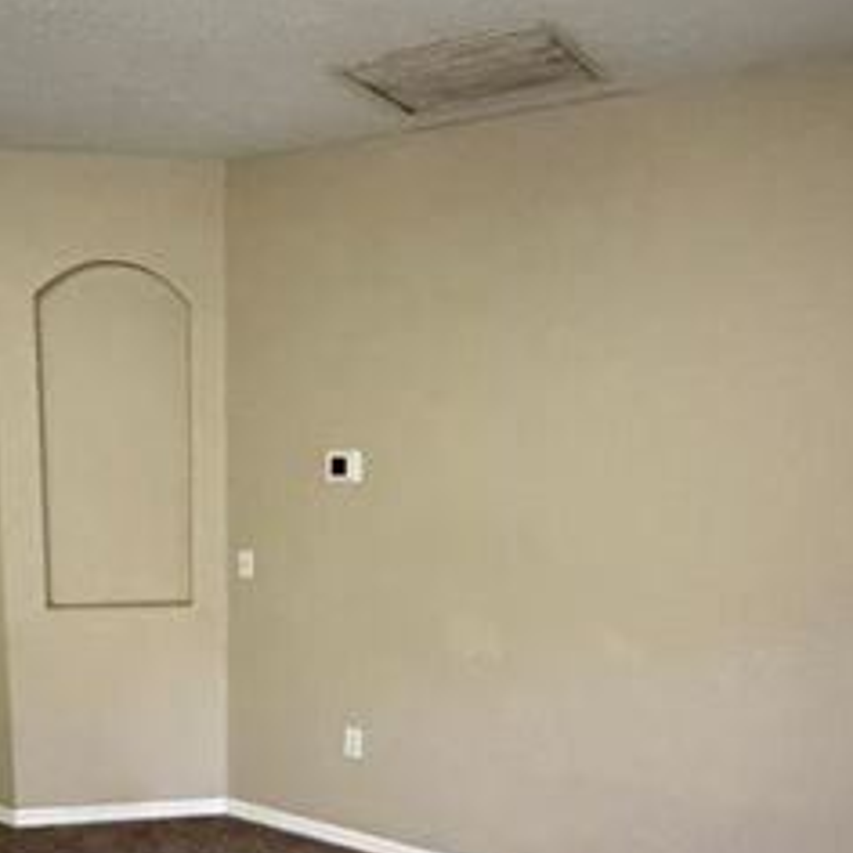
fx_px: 1032
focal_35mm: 37
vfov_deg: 43.3
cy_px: 651
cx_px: 287
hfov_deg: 44.3
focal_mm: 2.22
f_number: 2.2
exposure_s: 1/60
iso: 800
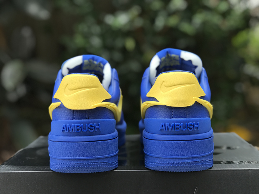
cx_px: 129
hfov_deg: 33.2
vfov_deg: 25.2
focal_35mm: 58
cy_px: 98
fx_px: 434
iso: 25
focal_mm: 6.6
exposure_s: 1/50
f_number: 2.8
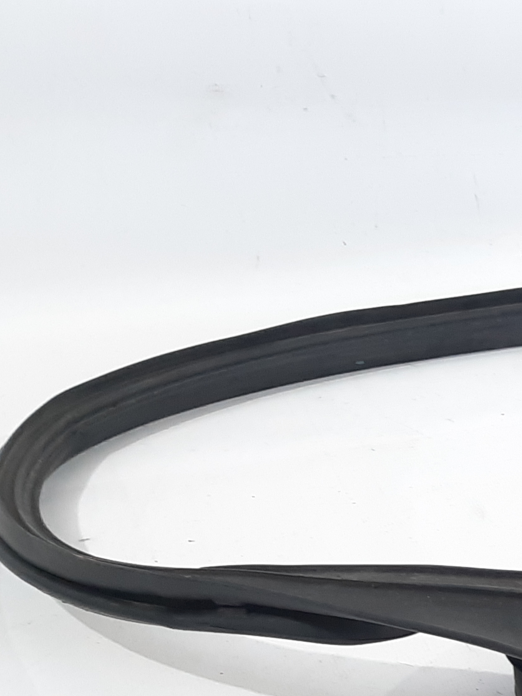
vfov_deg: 27.6
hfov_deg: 17.9
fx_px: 1387
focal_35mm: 69
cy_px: 553
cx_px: 881
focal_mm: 3.93
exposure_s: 1/50
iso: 125
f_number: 1.7
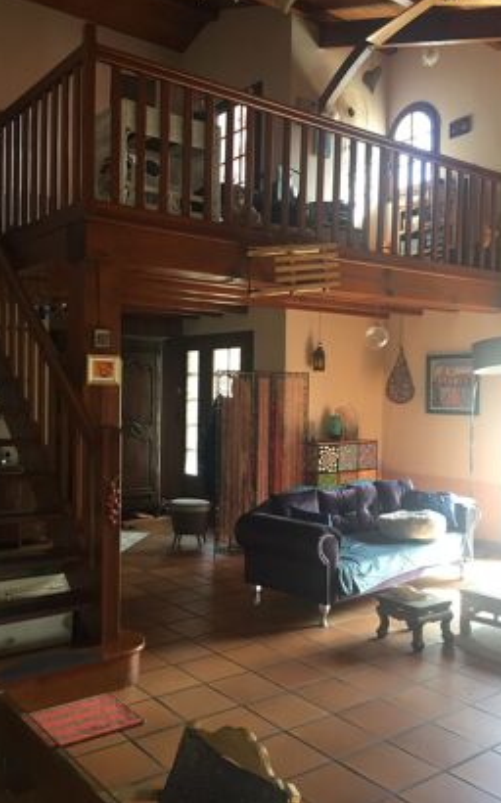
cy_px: 393
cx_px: 209
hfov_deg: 39.3
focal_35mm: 32
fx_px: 700
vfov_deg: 59.7
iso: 40
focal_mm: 4.15
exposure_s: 1/33
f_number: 2.2
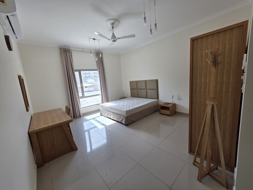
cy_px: 95
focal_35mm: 13
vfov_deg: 89.9
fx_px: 95
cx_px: 126
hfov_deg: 106.2
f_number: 1.9
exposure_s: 1/120
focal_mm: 2.2
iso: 40
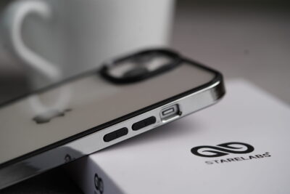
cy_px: 97
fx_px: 725
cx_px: 145
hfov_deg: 22.6
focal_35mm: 90
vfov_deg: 15.2
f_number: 4
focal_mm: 90
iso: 640
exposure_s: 1/160
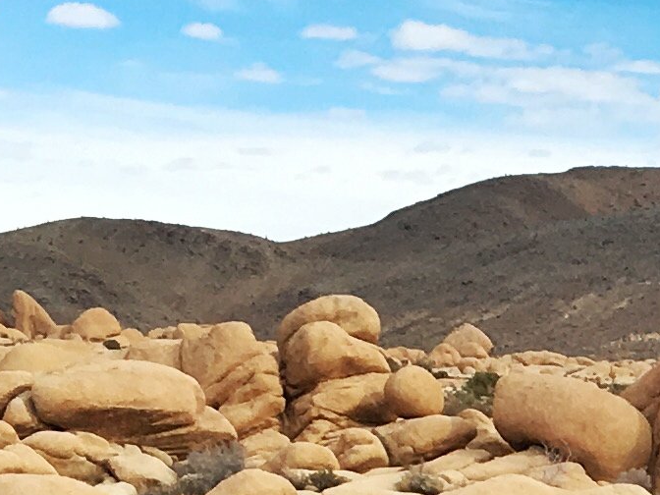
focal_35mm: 174
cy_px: 1108
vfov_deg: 8.0
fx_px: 3318
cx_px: 1245
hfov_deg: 10.6
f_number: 2.2
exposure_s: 1/1508
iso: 25
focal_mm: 4.15
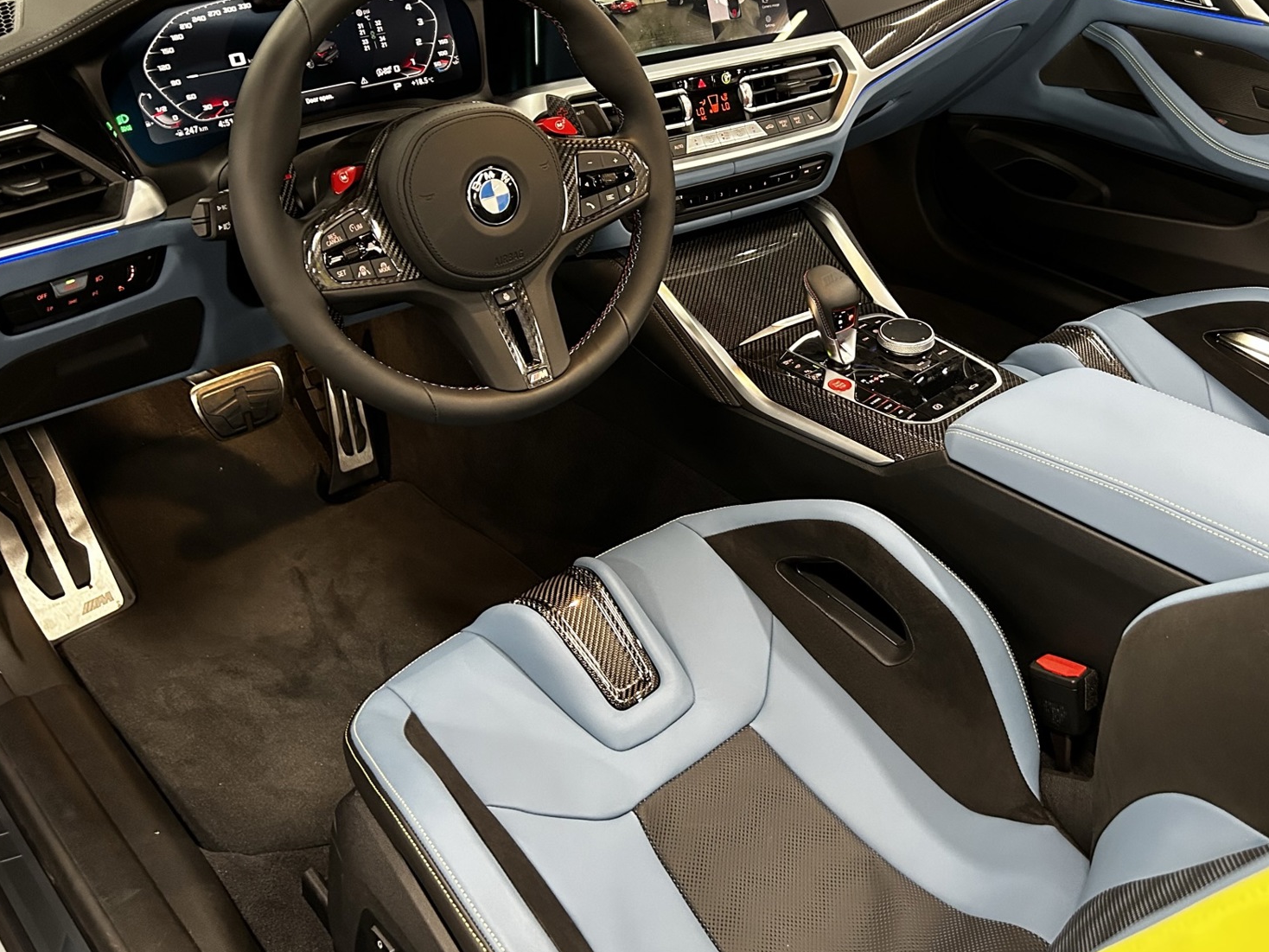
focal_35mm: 34
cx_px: 762
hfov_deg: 53.6
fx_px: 1246
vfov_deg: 41.5
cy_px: 363
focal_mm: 5.7
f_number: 1.5
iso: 400
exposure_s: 1/40
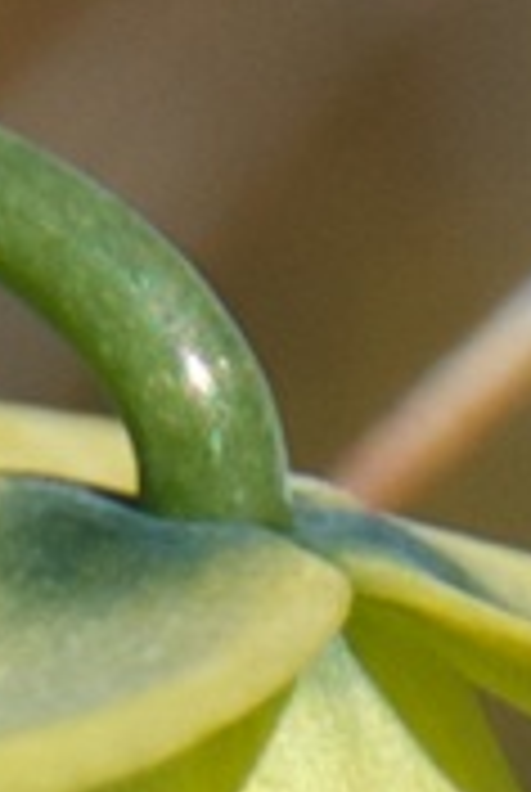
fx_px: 28163
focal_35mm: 1278
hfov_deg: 1.1
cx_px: -76
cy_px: 1395
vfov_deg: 1.6
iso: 160
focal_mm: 150
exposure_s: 1/160
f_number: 13
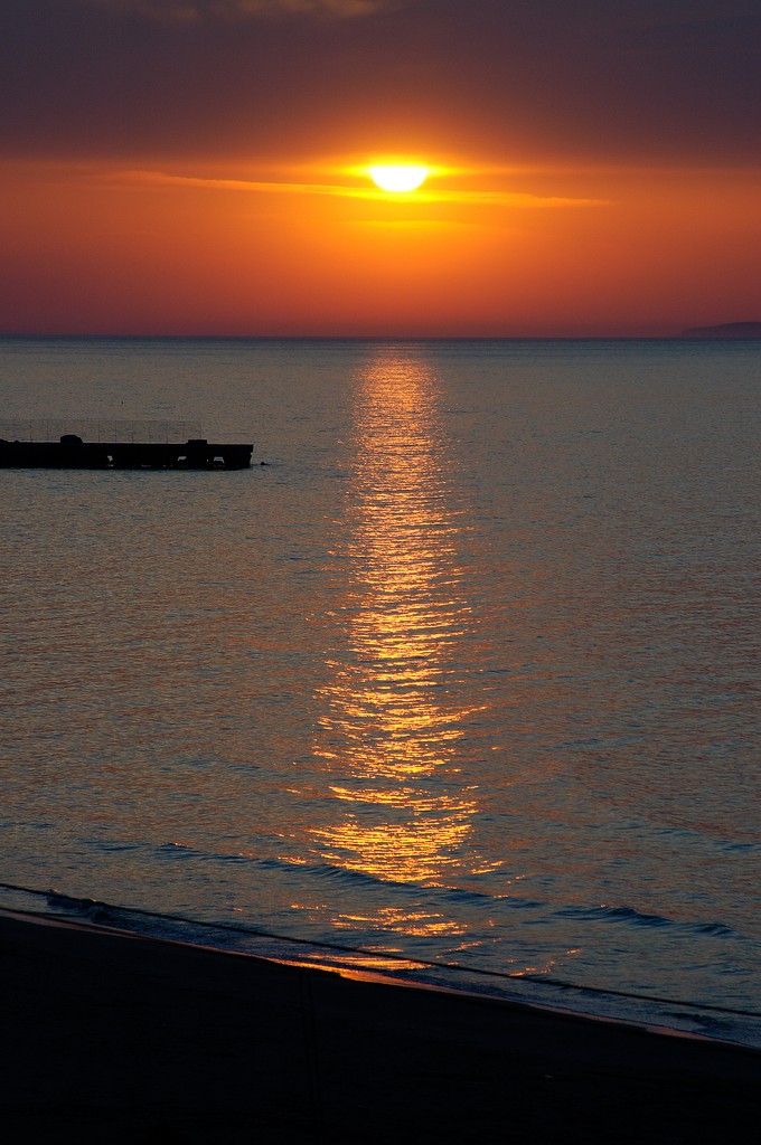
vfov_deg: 10.2
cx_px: 380
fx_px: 6438
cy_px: 572
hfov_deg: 6.8
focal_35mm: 202
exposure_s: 1/250
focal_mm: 135
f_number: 8
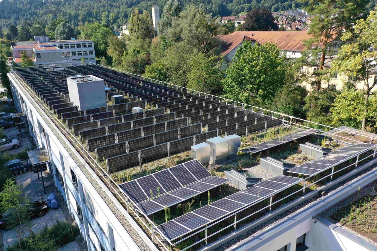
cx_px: 188
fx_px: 293
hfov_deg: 65.5
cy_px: 126
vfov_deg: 46.4
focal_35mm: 28
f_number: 5
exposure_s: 1/240
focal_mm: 10.26
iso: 100
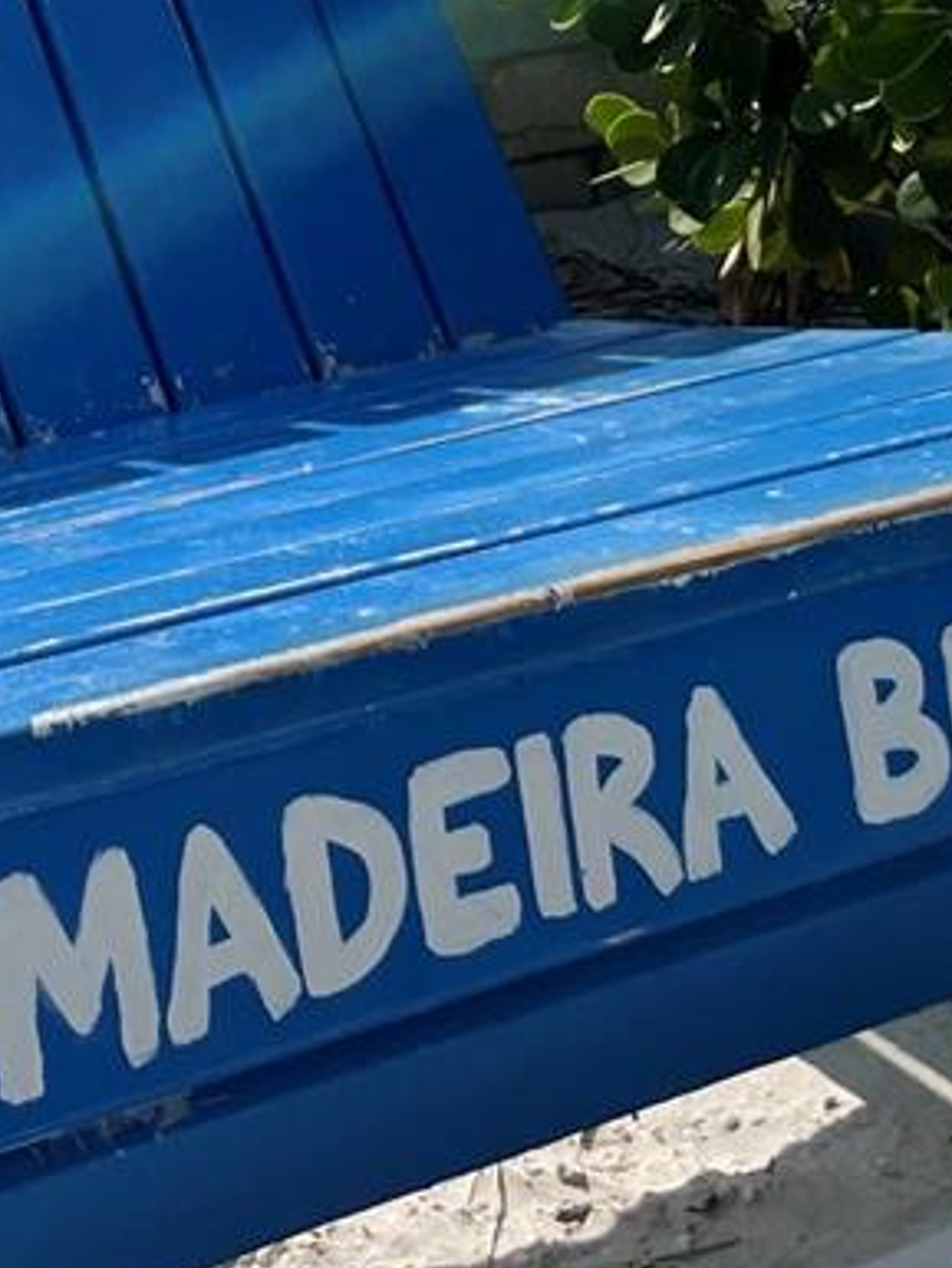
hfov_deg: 18.1
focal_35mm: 81
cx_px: 214
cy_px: -300
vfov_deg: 22.1
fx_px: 2969
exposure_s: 1/6135
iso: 32
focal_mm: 4.2
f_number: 1.6
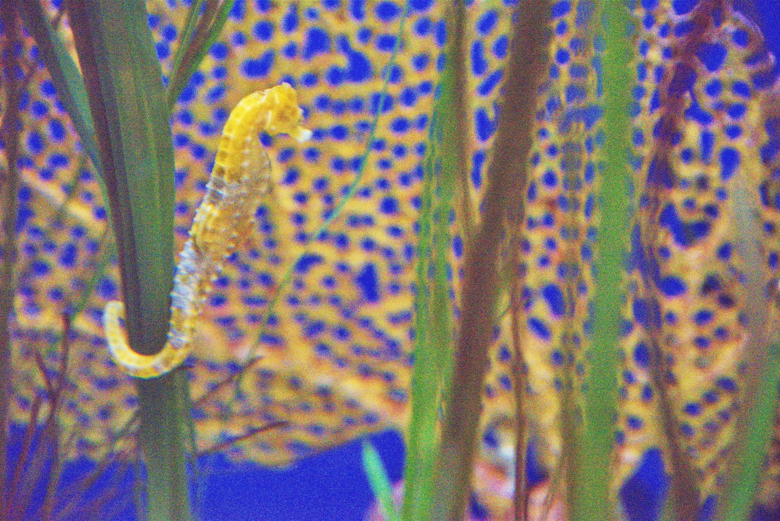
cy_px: 260
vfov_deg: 13.0
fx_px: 2275
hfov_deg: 19.5
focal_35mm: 105
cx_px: 390
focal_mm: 105
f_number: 4
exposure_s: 1/250
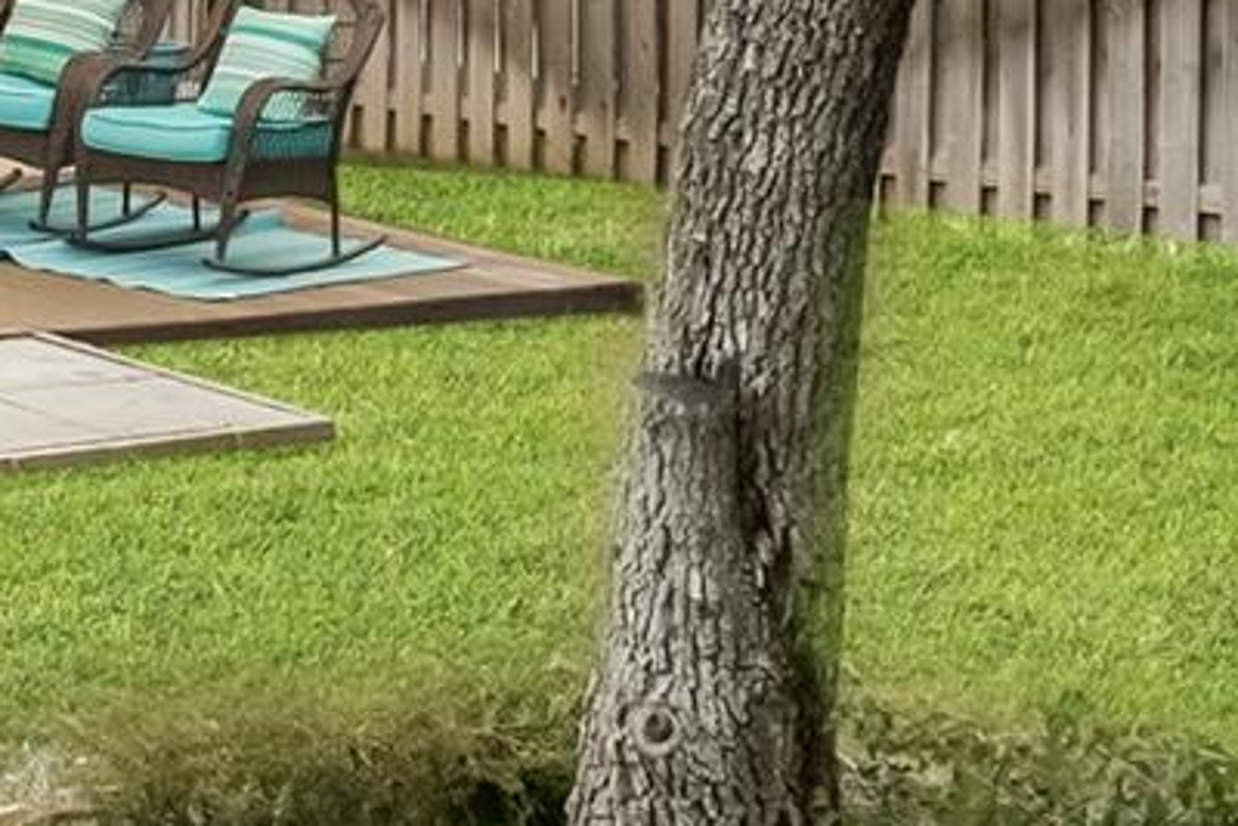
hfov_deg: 20.8
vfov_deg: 15.4
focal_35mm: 87
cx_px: -474
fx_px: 2993
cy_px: -25
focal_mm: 17
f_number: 9
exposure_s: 1/100
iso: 200
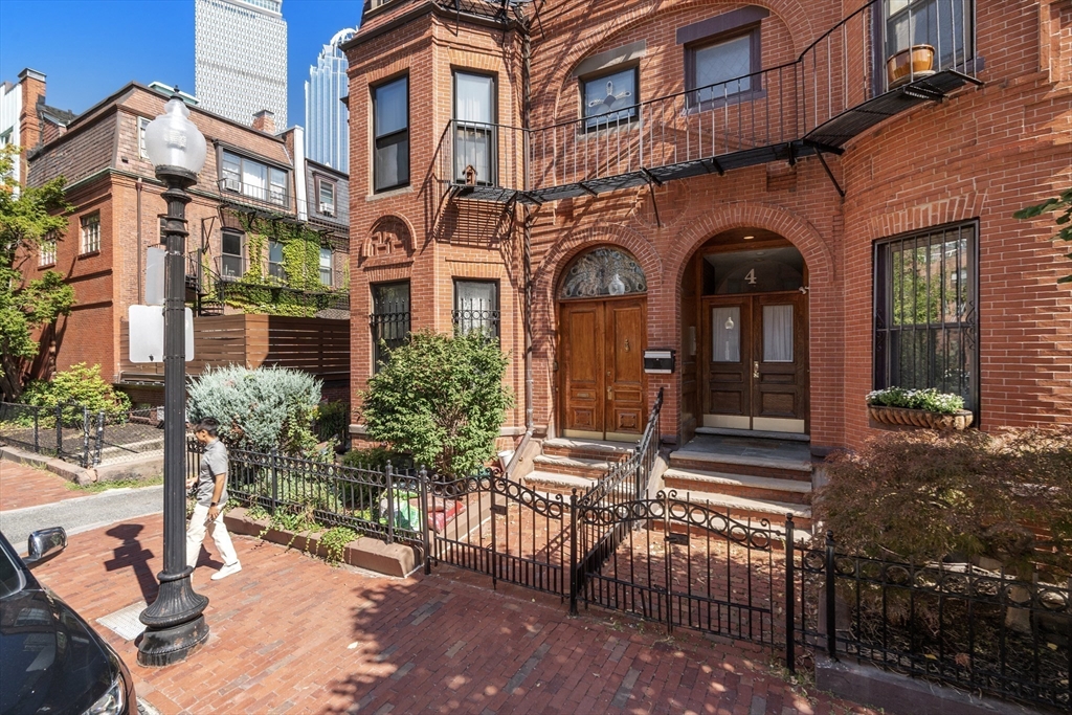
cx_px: 536
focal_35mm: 16
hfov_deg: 96.7
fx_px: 476
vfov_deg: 73.8
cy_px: 358
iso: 200
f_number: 9
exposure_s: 1/100
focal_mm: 16
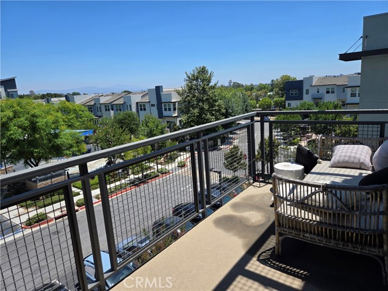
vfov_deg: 58.9
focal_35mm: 23
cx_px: 194
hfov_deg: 73.9
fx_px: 258
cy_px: 146
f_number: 1.8
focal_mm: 5.4
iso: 40
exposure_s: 1/2921
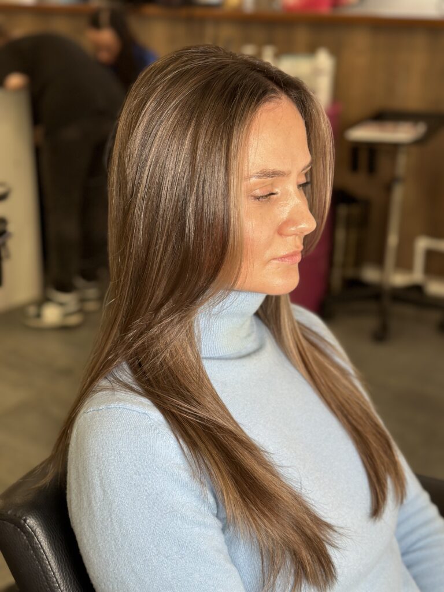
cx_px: 222
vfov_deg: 39.7
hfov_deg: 30.3
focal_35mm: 48
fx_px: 821
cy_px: 296
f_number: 1.78
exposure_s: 1/138
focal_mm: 6.86
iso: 80
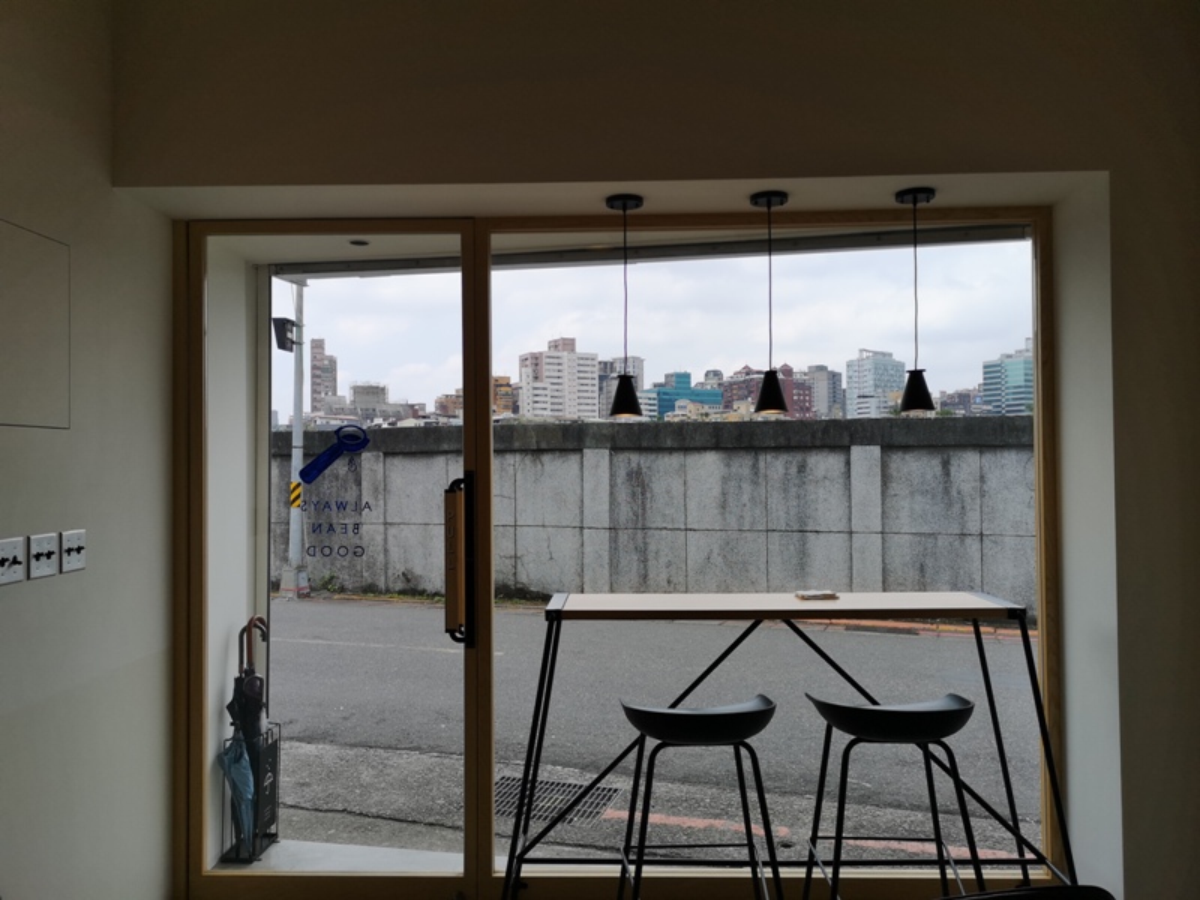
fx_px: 936
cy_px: 450
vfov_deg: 51.4
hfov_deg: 65.3
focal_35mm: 27
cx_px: 600
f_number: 1.8
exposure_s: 1/1484
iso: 50
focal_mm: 3.95
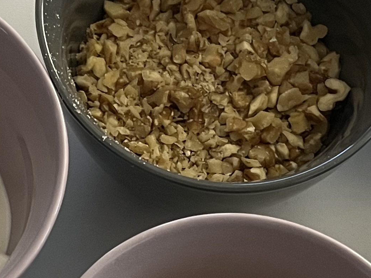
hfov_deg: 19.6
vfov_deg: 14.6
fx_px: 1072
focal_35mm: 100
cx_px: 126
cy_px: 277
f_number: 1.6
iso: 500
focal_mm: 5.1
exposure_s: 1/33
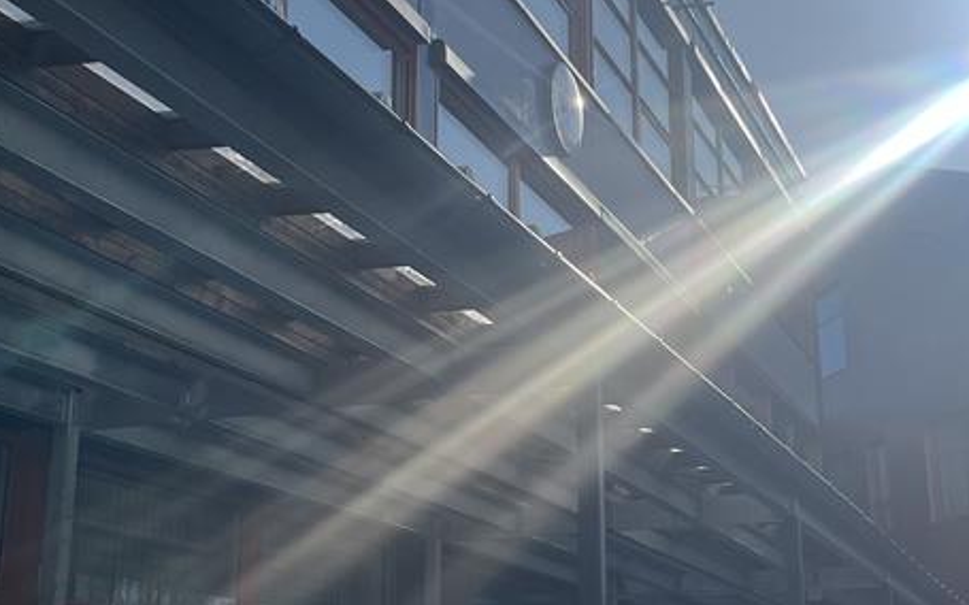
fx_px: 1637
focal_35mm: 62
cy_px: 164
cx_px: 566
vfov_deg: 20.8
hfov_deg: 32.9
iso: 50
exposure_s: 1/11905
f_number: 1.6
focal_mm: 5.1
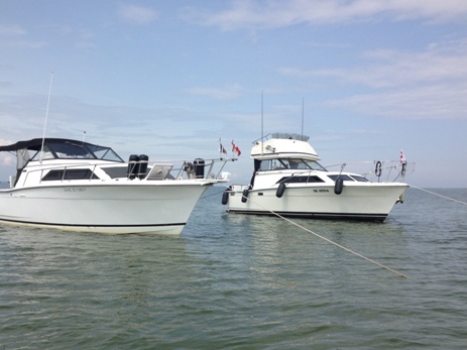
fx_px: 566
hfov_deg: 44.8
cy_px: 200
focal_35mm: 42
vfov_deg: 34.3
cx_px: 213
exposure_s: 1/2045
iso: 50
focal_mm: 4.28
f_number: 2.4
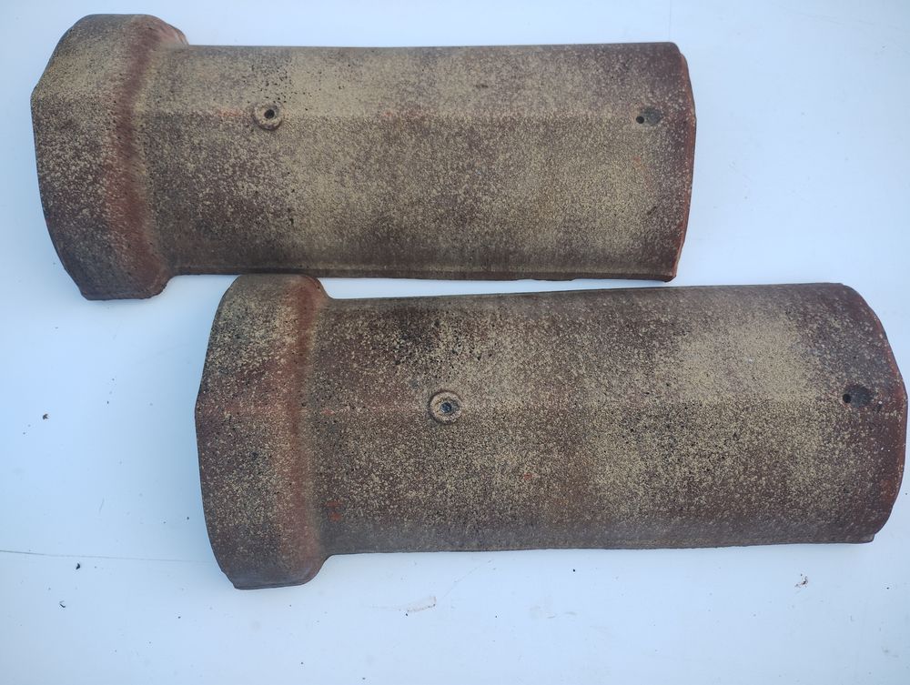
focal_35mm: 28
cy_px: 342
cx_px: 455
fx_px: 737
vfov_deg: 49.9
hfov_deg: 63.4
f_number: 1.8
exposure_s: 1/118
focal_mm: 4.27
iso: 115
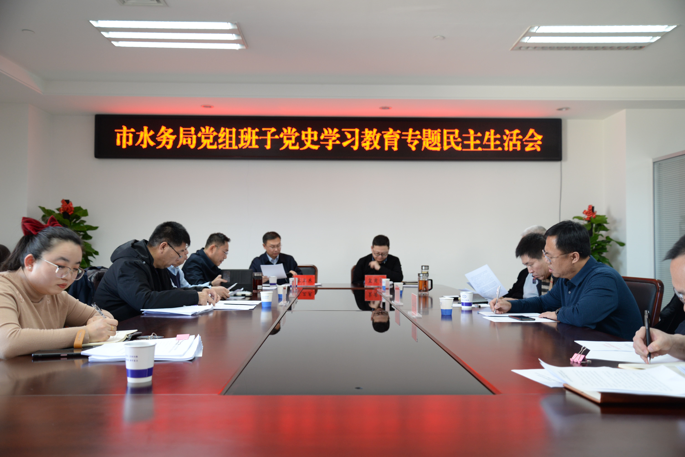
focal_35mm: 32
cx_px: 342
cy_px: 228
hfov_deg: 58.7
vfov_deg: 41.1
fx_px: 609
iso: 640
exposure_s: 1/30
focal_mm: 32
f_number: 4
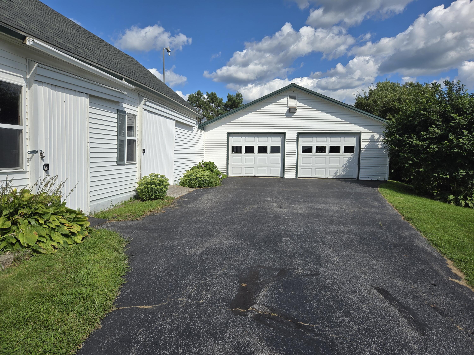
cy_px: 178
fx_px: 315
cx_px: 237
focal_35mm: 23
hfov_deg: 73.9
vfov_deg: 58.9
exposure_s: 1/2410
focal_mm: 5.4
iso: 25
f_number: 1.8
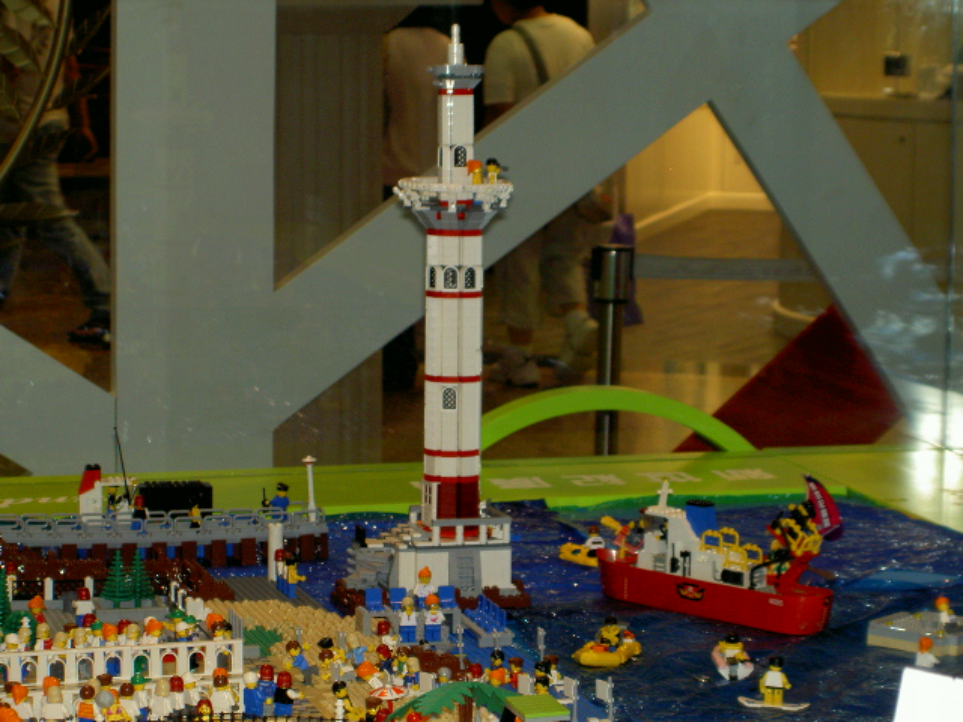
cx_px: 482
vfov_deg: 12.7
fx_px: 3255
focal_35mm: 117
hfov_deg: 16.8
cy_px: 361
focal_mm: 24
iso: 200
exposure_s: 1/100
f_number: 4.9
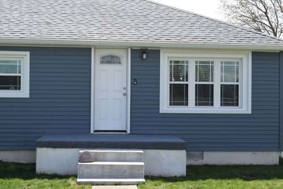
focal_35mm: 60
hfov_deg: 33.4
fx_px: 471
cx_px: 142
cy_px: 94
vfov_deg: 22.6
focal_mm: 40
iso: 200
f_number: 9
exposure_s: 1/320
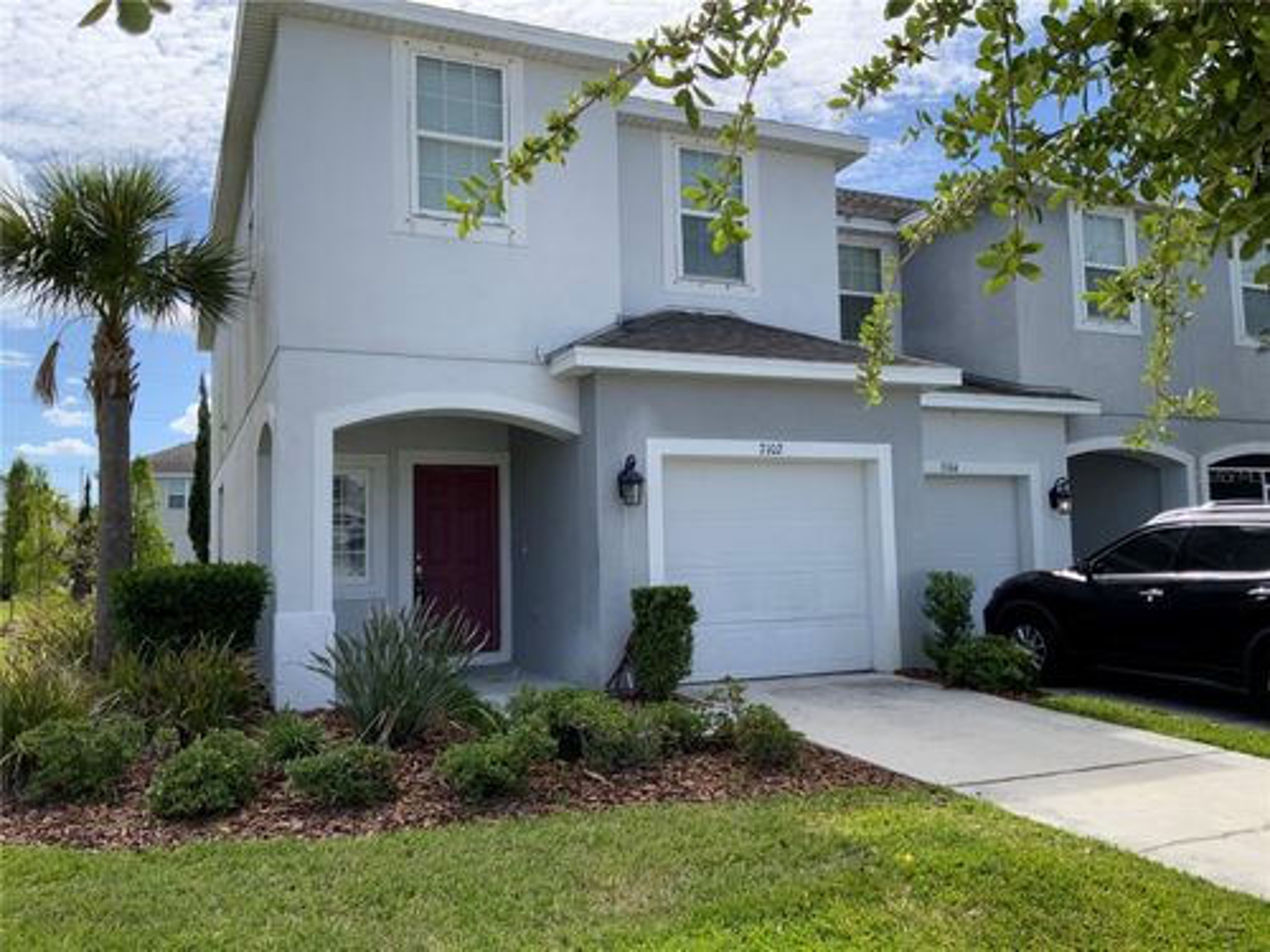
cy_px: 476
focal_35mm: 29
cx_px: 635
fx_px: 1064
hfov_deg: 61.7
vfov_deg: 48.2
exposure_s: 1/1412
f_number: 1.8
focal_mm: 3
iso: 16
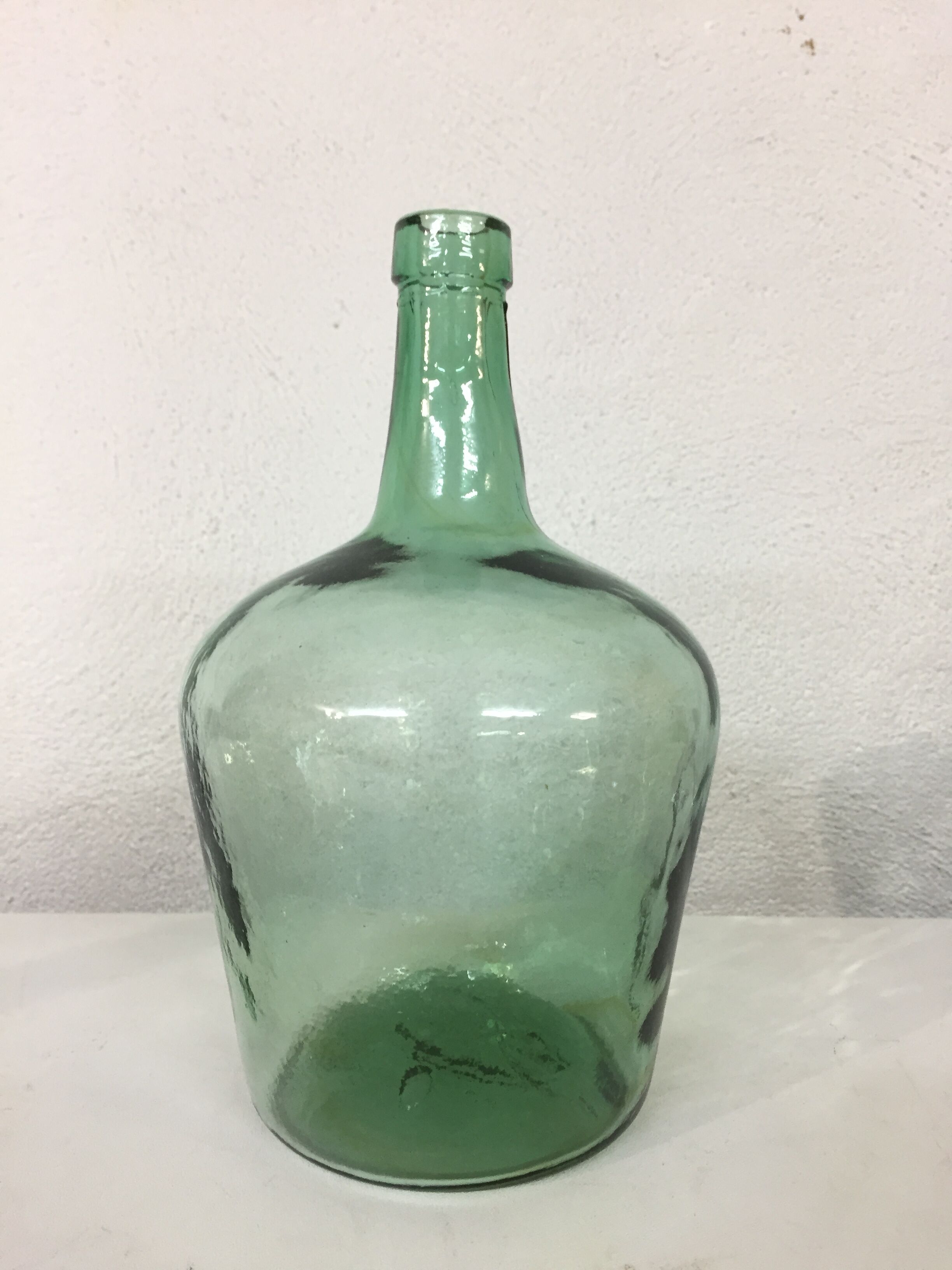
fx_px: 1063
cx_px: 476
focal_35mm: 29
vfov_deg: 61.7
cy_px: 635
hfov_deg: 48.2
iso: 125
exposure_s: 1/33
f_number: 2.2
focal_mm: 4.15
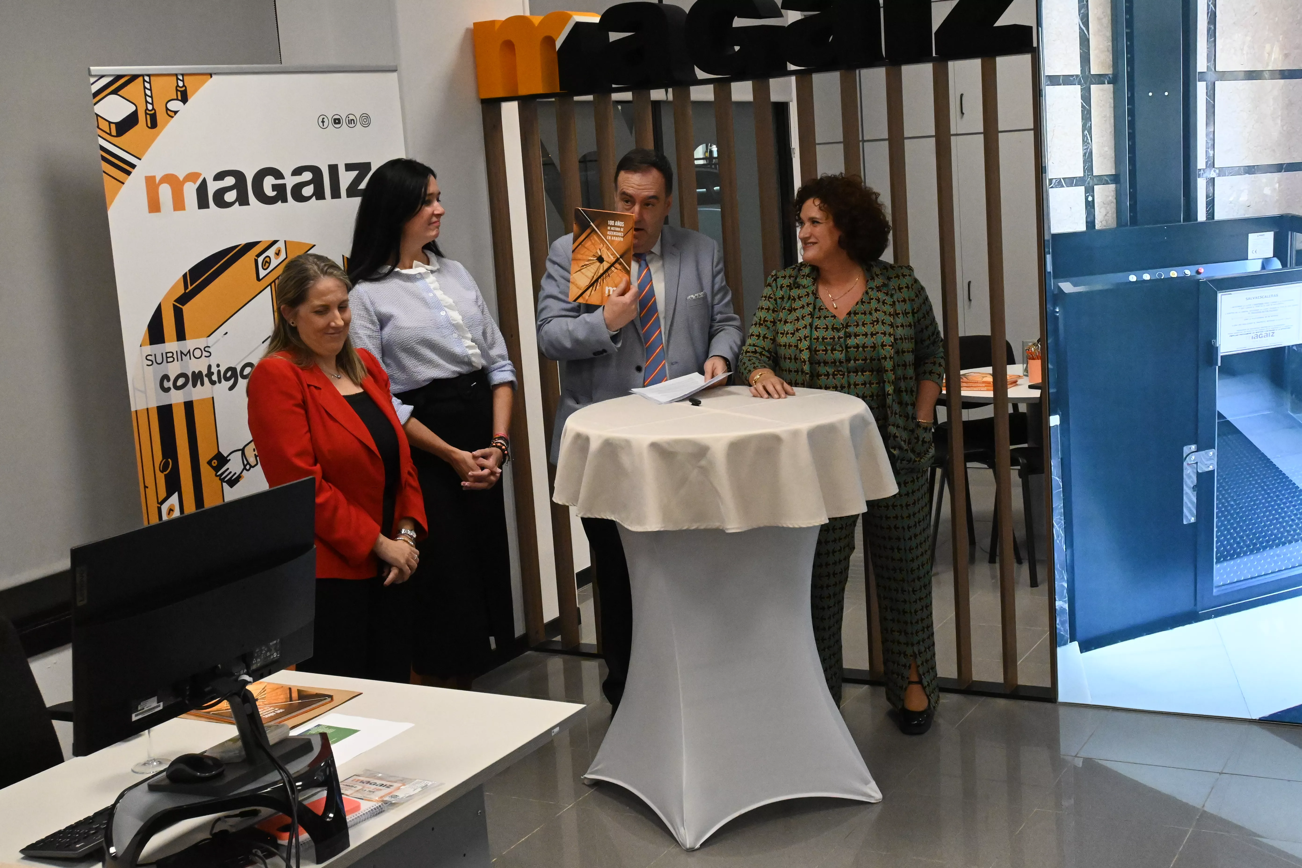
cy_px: 434
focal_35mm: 45
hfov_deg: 43.6
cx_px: 651
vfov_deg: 29.9
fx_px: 1627
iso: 6400
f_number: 9
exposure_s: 1/320
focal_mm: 30
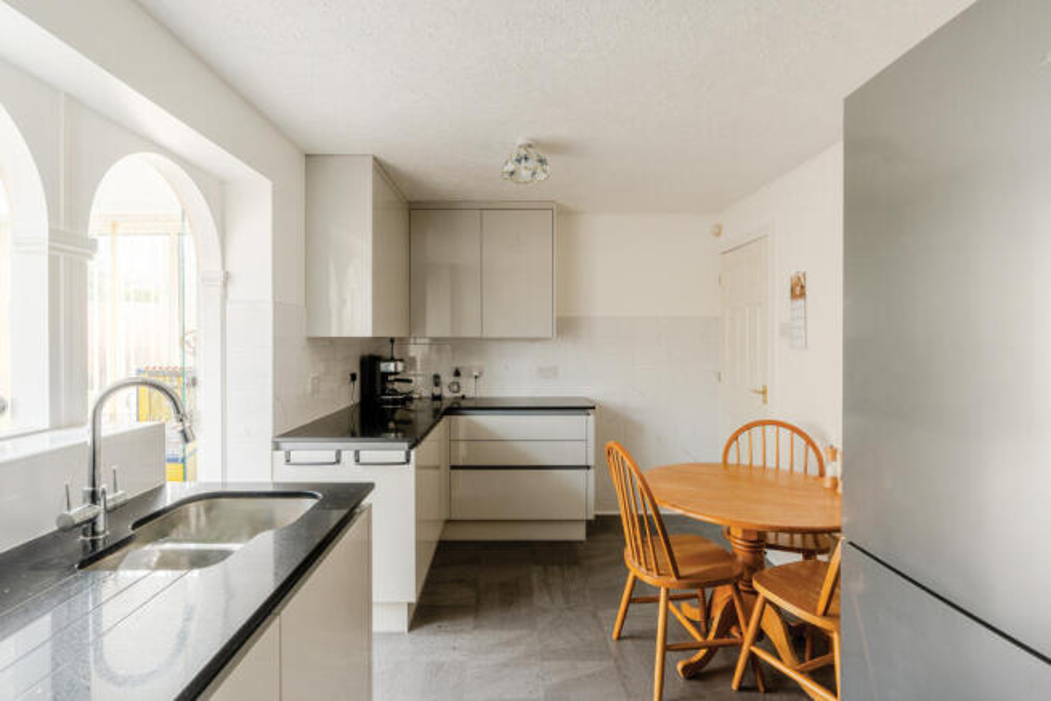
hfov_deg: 93.3
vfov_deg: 70.5
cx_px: 526
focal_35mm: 17
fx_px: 496
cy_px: 350
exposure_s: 1/15
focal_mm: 17
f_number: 8
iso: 400
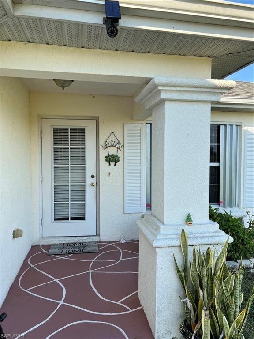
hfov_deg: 53.1
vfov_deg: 67.3
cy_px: 170
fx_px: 254
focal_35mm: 26
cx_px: 127
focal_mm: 5.7
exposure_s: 1/1124
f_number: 1.5
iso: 50
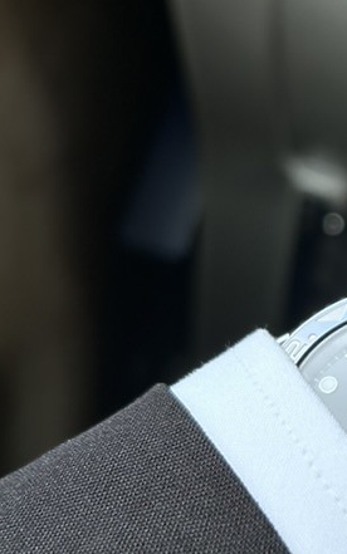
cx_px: 385
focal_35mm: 64
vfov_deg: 32.0
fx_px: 967
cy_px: 294
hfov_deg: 19.5
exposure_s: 1/147
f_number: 1.5
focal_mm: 5.7
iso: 32
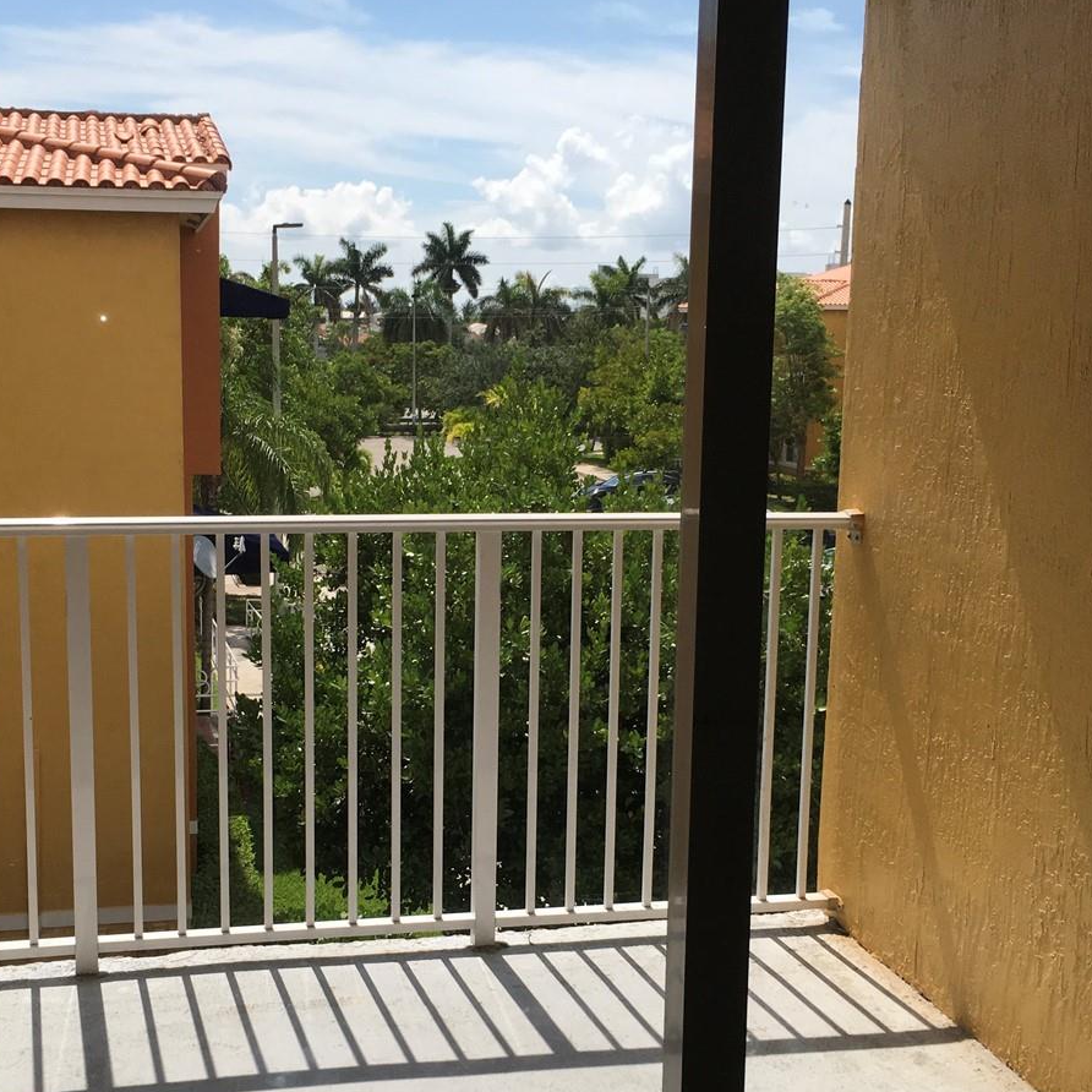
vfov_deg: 36.7
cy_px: 622
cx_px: 453
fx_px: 1642
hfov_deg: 36.7
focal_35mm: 46
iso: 32
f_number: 2.2
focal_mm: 4.15
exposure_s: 1/2849
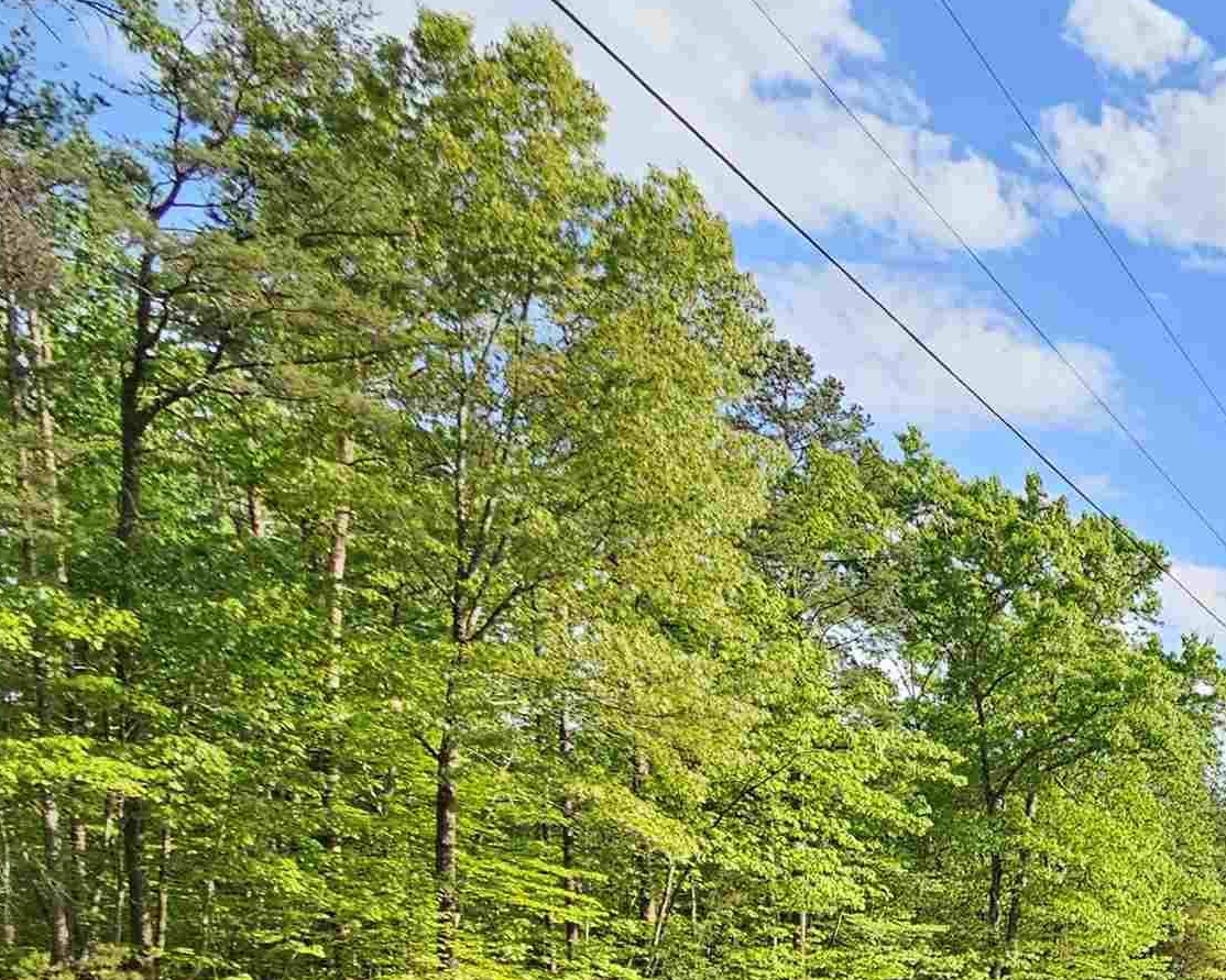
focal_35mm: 35
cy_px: 1188
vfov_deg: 33.8
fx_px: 1270
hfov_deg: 33.8
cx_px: 1656
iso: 50
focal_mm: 2.2
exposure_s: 1/441
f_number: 2.2
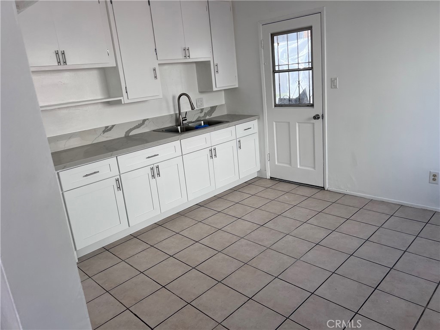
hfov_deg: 67.3
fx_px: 330
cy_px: 165
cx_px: 220
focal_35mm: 26
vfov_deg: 53.1
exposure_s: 1/591
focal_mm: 5.7
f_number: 1.5
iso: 50
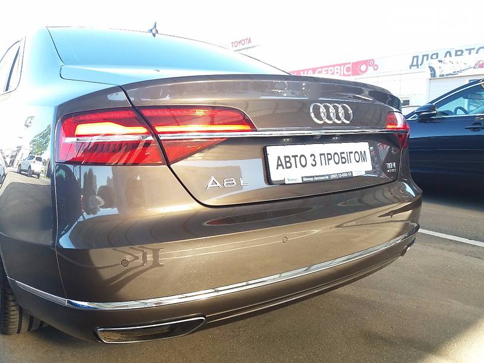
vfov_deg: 49.7
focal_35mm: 28
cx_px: 242
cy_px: 182
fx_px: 391
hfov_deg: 63.4
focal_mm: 3.7
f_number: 1.9
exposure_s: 1/118
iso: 64
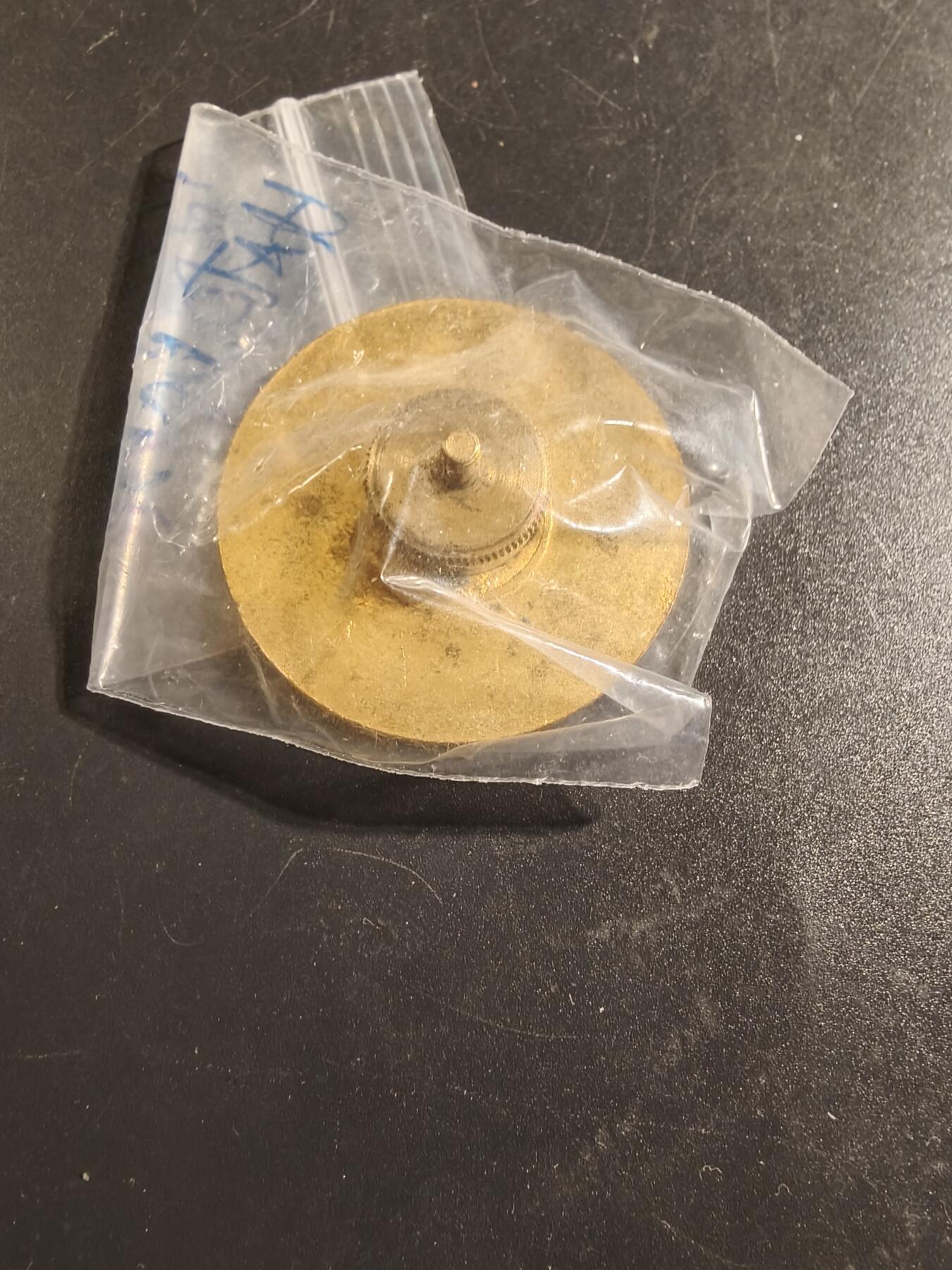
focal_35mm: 23
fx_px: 843
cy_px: 635
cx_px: 476
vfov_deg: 73.9
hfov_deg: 58.9
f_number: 2
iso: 250
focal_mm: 2.32
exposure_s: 1/50
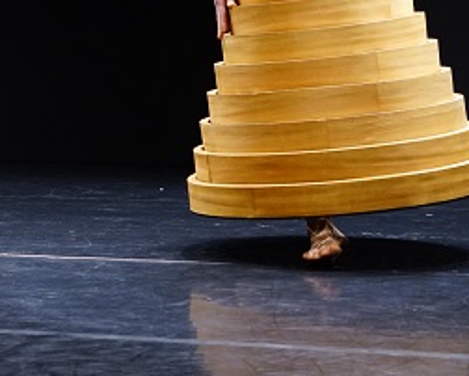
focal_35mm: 115
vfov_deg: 13.1
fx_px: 1598
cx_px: -41
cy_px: -60
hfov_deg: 16.2
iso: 2000
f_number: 6.3
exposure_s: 1/60
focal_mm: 42
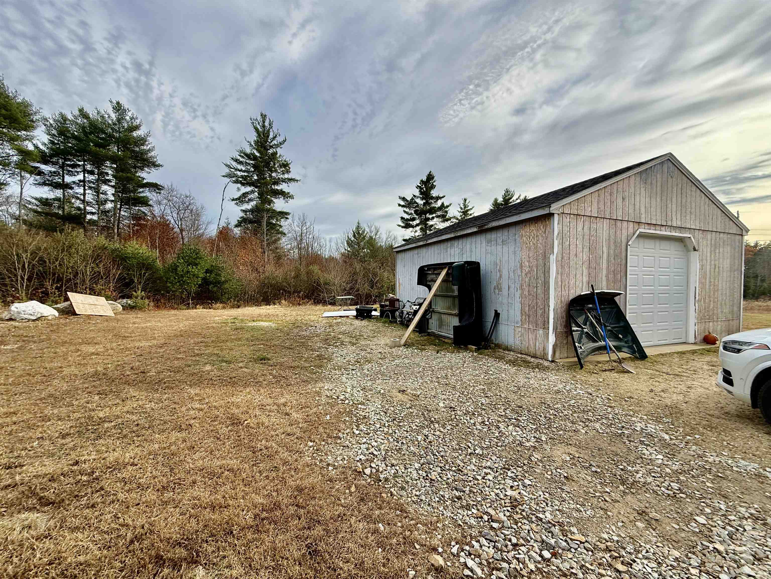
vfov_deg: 85.7
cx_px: 386
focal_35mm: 14
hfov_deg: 102.1
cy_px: 290
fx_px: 312
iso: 50
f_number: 2.2
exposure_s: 1/955
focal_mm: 2.22
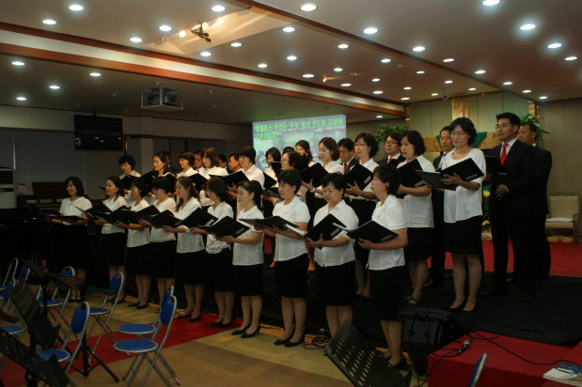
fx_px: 501
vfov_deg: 42.3
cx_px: 285
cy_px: 199
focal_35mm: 31
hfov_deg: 60.3
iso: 400
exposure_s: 1/60
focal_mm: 20
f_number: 5.6
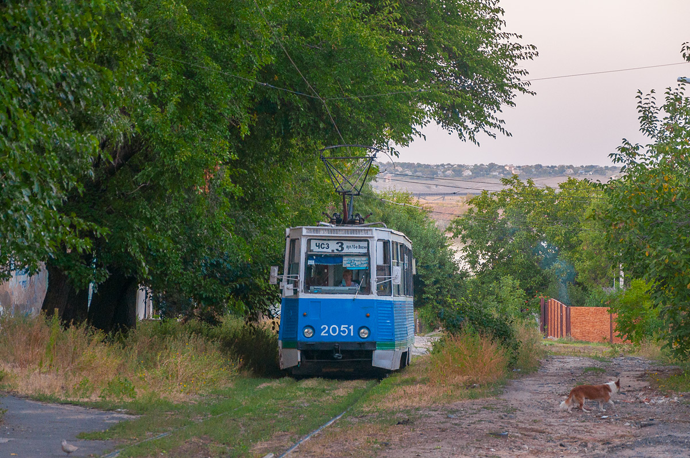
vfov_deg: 9.9
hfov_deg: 14.9
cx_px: 345
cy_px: 229
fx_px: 2641
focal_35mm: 138
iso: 640
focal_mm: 92
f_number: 5.6
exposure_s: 1/80
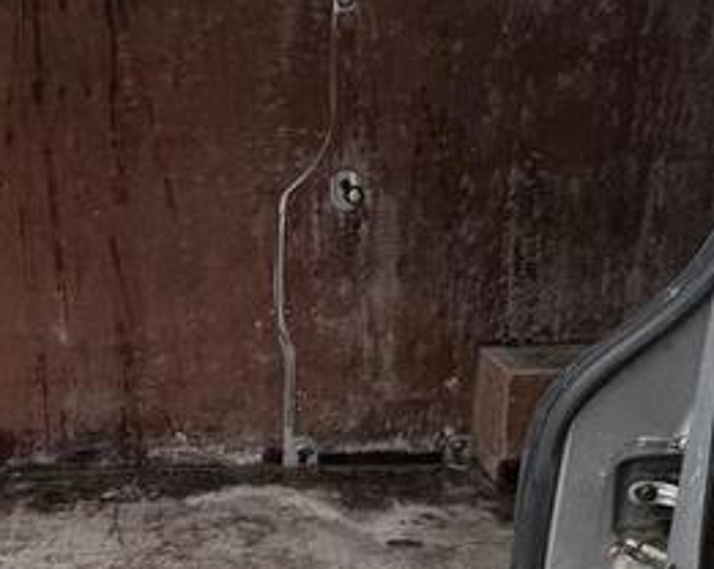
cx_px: 77
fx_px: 992
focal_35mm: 47
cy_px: 388
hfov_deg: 37.1
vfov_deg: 31.7
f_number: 2.2
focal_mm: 2.22
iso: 400
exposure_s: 1/60
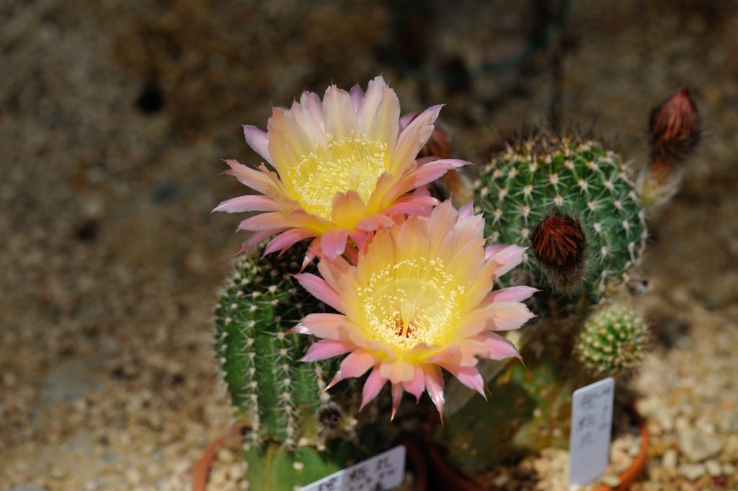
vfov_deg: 13.0
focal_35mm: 105
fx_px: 2151
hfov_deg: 19.5
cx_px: 369
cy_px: 246
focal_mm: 105
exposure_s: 1/800
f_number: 6.3
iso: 200
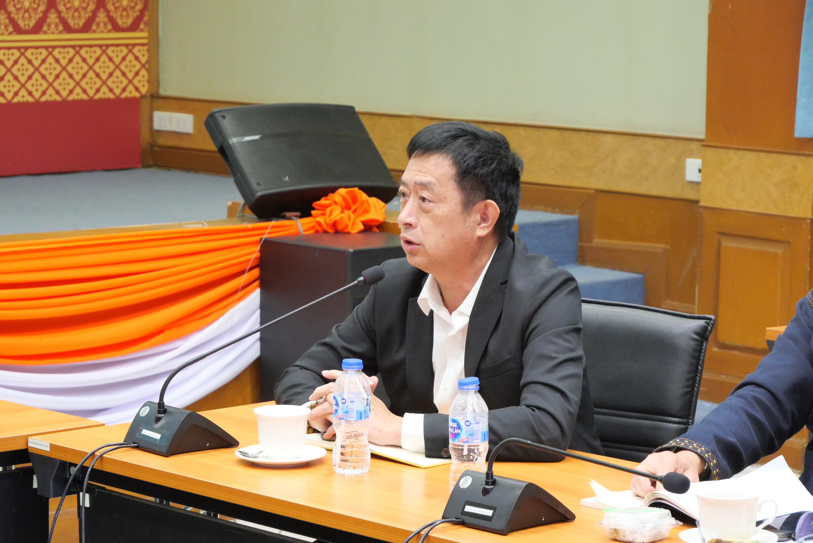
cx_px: 406
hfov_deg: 16.5
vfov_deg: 11.1
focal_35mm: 124
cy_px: 272
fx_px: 2802
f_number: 5.6
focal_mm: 60
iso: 3200
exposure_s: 1/30
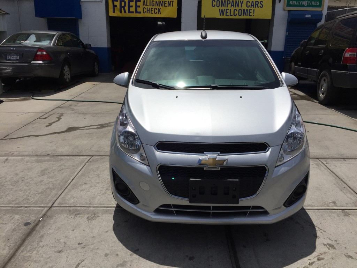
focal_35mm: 29
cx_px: 178
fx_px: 299
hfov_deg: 61.7
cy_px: 134
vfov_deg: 48.2
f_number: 2.2
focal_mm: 4.15
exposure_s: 1/6623
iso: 32
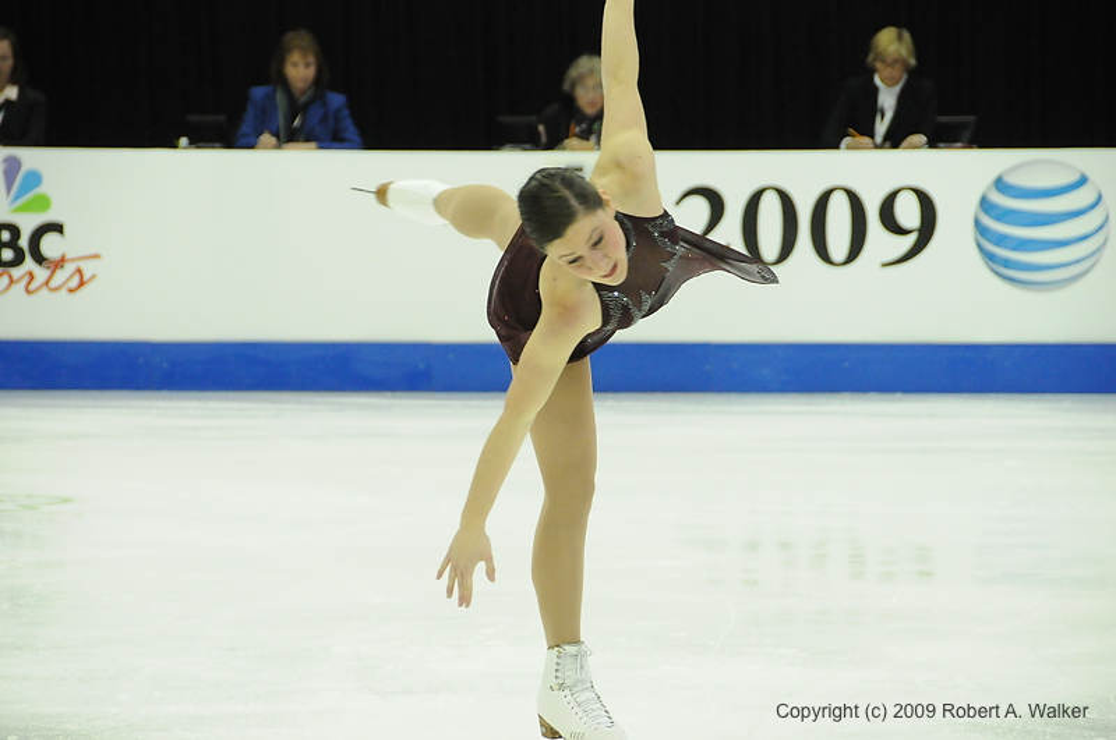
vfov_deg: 7.0
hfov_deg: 10.6
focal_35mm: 195
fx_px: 6036
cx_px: 558
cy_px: 370
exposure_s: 1/640
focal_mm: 130
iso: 3200
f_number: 5.6
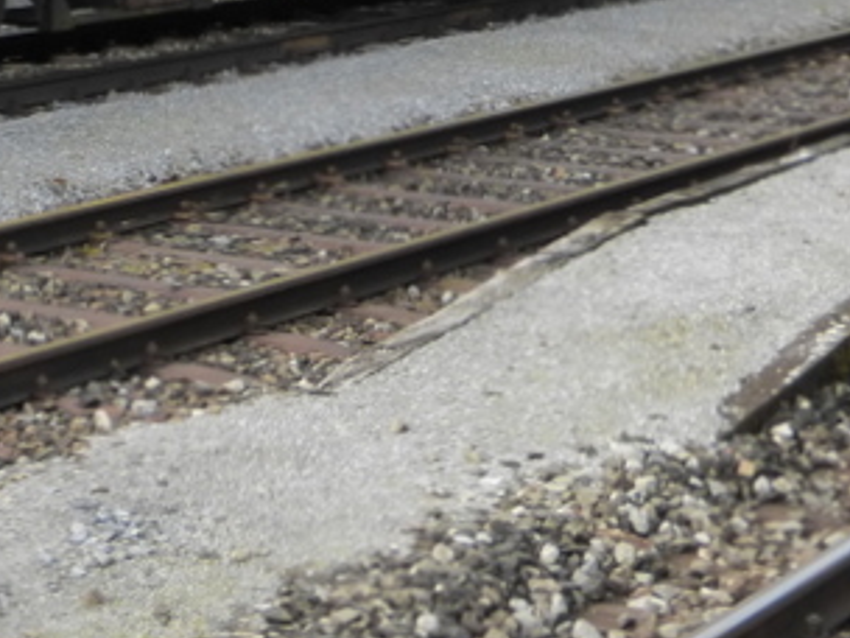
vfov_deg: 12.5
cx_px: -389
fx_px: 2824
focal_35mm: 115
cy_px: -199
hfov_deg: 15.8
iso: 160
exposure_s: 1/250
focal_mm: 6.1
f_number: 3.7
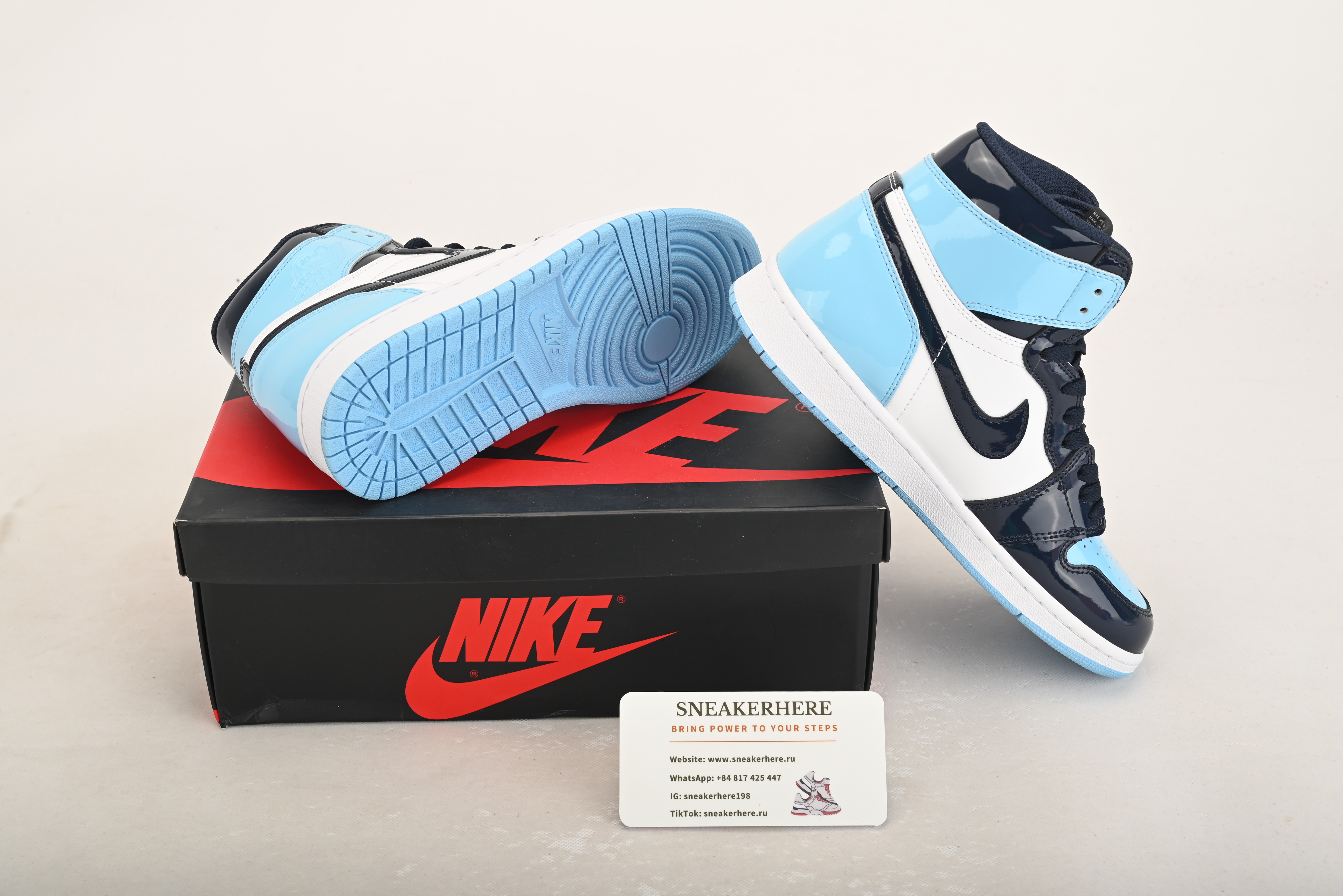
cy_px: 448
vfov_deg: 28.7
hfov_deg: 41.9
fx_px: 1754
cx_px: 672
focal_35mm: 47
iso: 100
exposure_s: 1/200
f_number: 11
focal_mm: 47
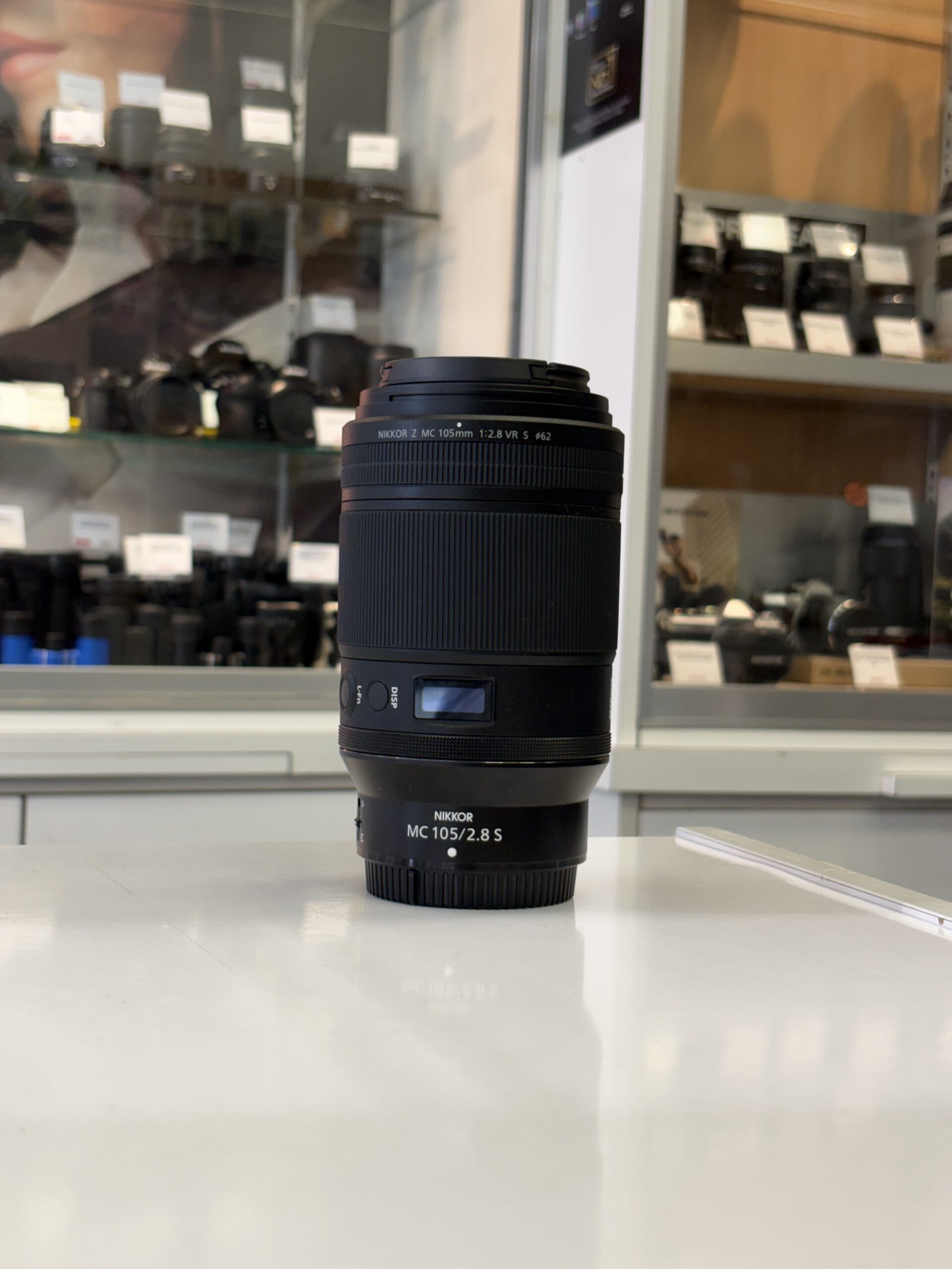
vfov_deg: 36.8
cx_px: 476
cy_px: 634
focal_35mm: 52
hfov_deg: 28.0
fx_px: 1907
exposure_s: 1/50
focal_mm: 5.96
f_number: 1.6
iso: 32
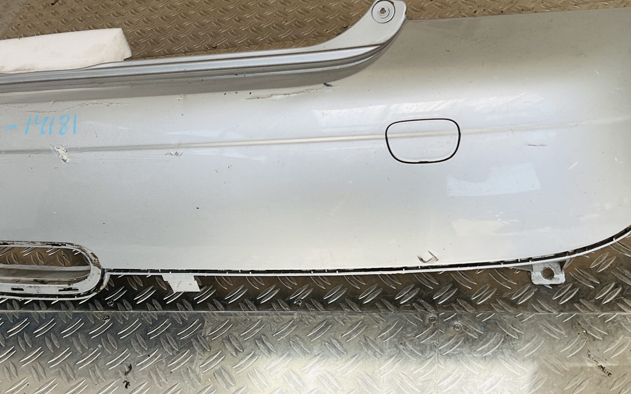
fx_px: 757
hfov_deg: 45.1
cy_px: 117
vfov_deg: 28.9
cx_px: 261
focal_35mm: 44
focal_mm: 3
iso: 16
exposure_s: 1/473
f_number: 1.8
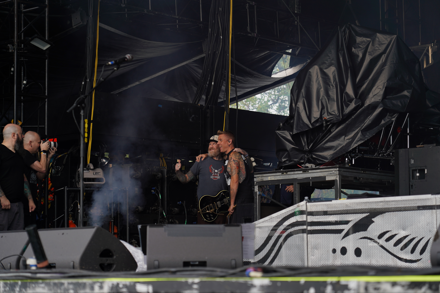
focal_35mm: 105
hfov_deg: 19.5
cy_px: 146
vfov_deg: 13.0
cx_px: 220
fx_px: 1283
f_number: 5
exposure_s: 1/200
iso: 100
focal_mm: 105
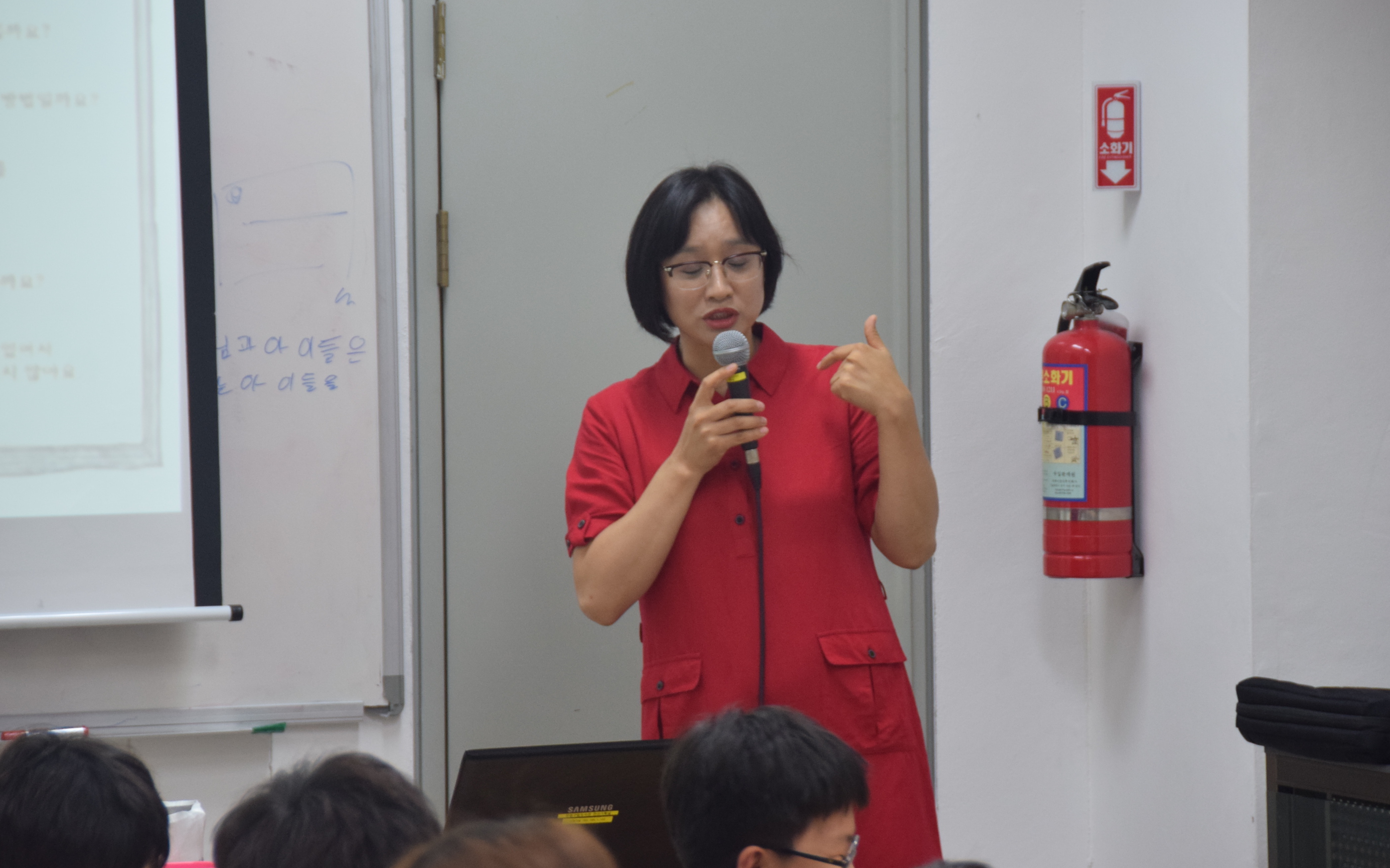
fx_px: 7463
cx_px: 727
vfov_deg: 6.7
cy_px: 431
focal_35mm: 197
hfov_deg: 10.6
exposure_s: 1/60
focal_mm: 120
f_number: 5.3
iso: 800
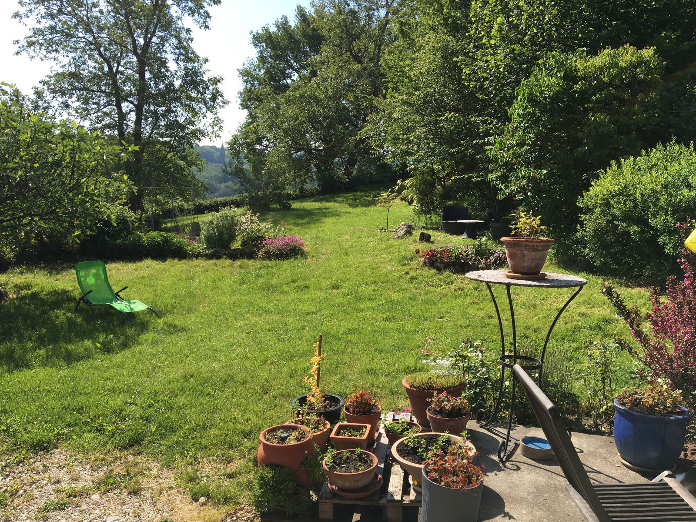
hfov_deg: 61.7
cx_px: 348
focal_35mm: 29
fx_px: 583
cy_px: 261
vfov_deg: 48.2
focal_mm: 4.15
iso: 25
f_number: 2.2
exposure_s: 1/1183
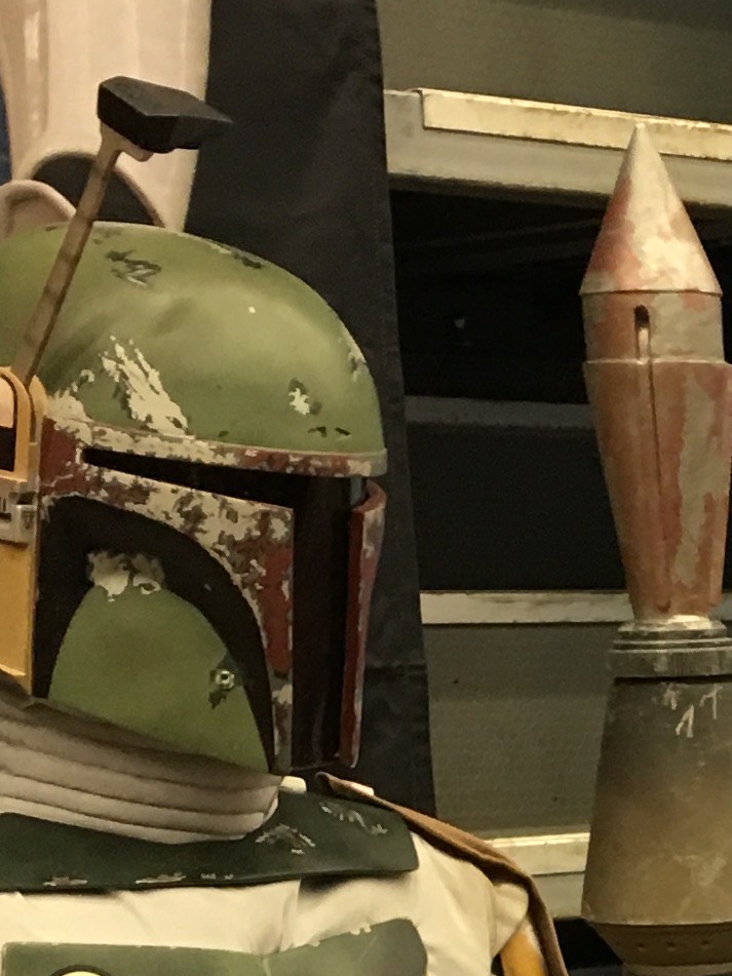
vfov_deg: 15.4
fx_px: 3469
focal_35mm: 123
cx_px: 1339
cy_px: 1184
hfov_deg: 11.2
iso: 64
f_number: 2.2
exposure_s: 1/17
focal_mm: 4.15
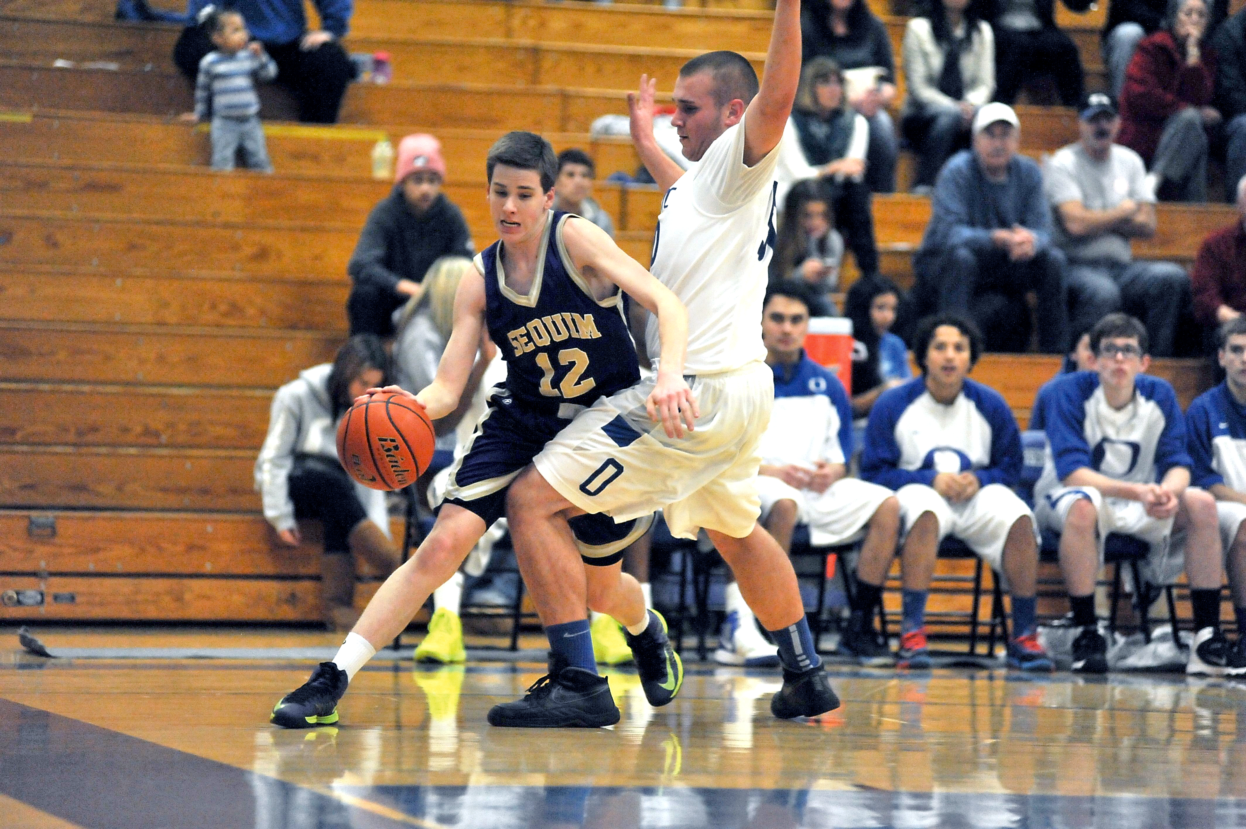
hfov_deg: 13.3
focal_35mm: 155
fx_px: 5361
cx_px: 623
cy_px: 414
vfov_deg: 8.8
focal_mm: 155
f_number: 2.8
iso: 6400
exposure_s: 1/1000
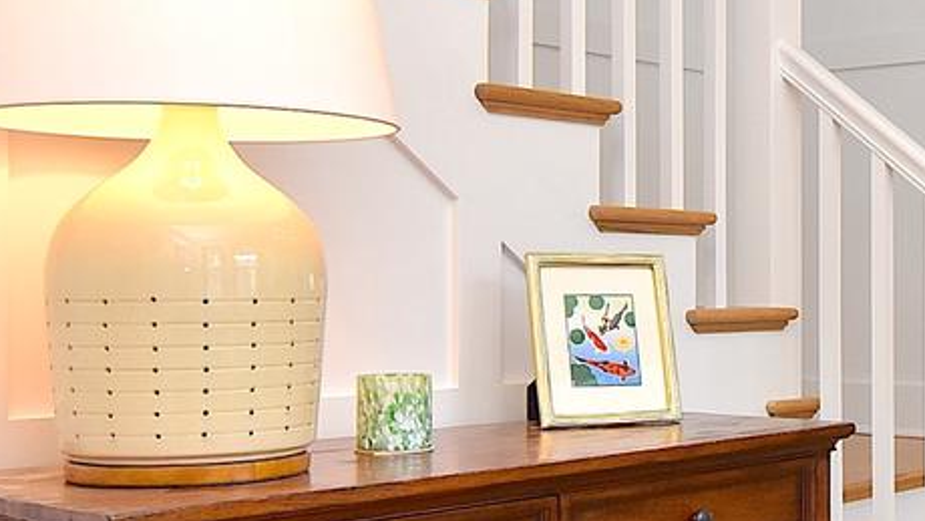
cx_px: 877
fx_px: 1447
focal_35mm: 59
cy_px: 276
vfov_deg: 20.4
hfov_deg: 33.1
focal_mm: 12
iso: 800
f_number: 8
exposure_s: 1/50
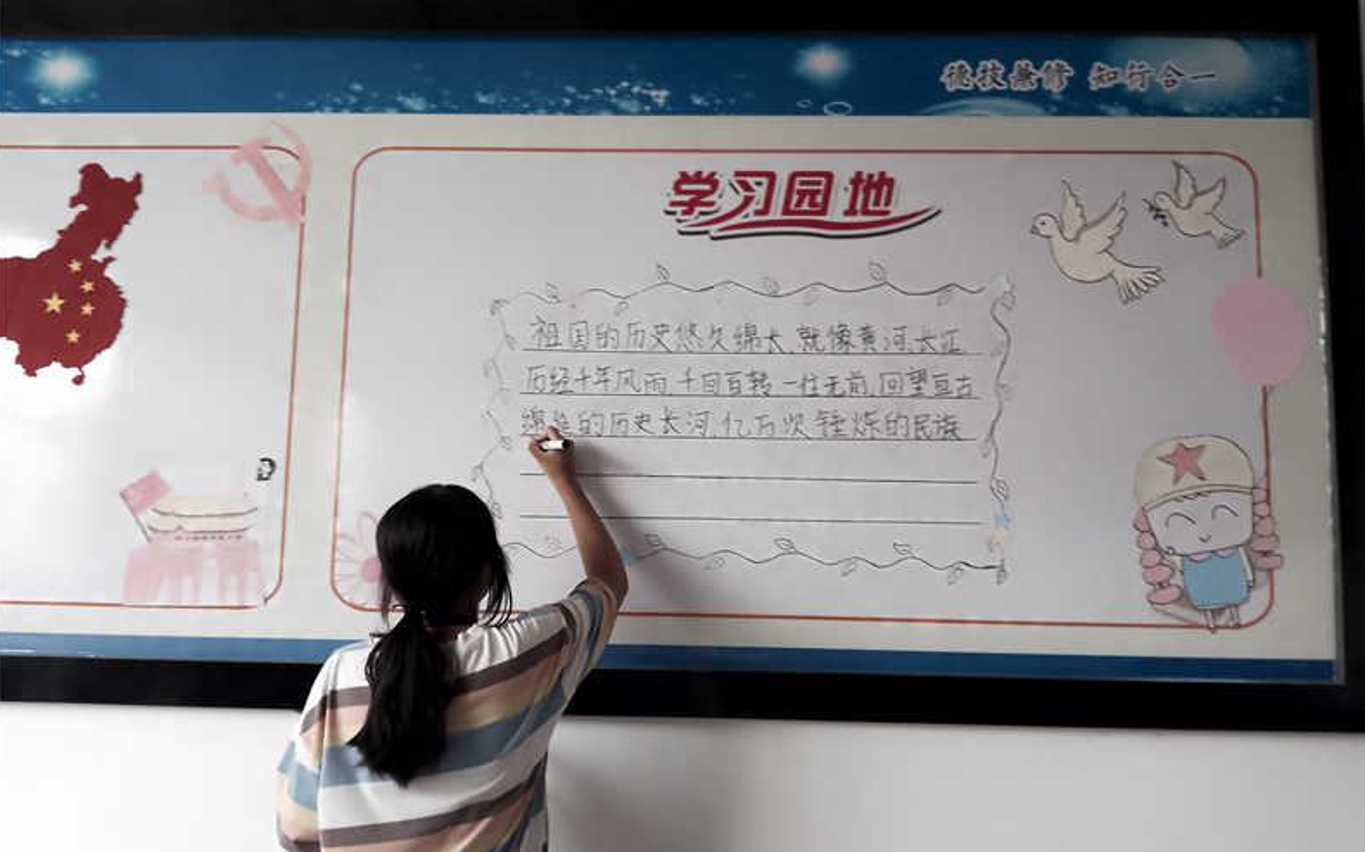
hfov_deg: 64.7
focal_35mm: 29
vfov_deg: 43.1
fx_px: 1078
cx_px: 686
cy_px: 427
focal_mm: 3.69
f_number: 1.8
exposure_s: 1/25
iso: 160
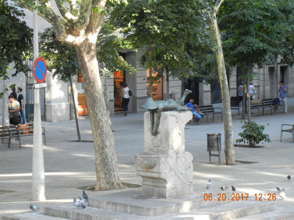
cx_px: 147
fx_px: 1130
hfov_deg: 14.8
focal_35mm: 133
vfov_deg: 11.1
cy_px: 110
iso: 640
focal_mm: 24
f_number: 4.6
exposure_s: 1/82.7
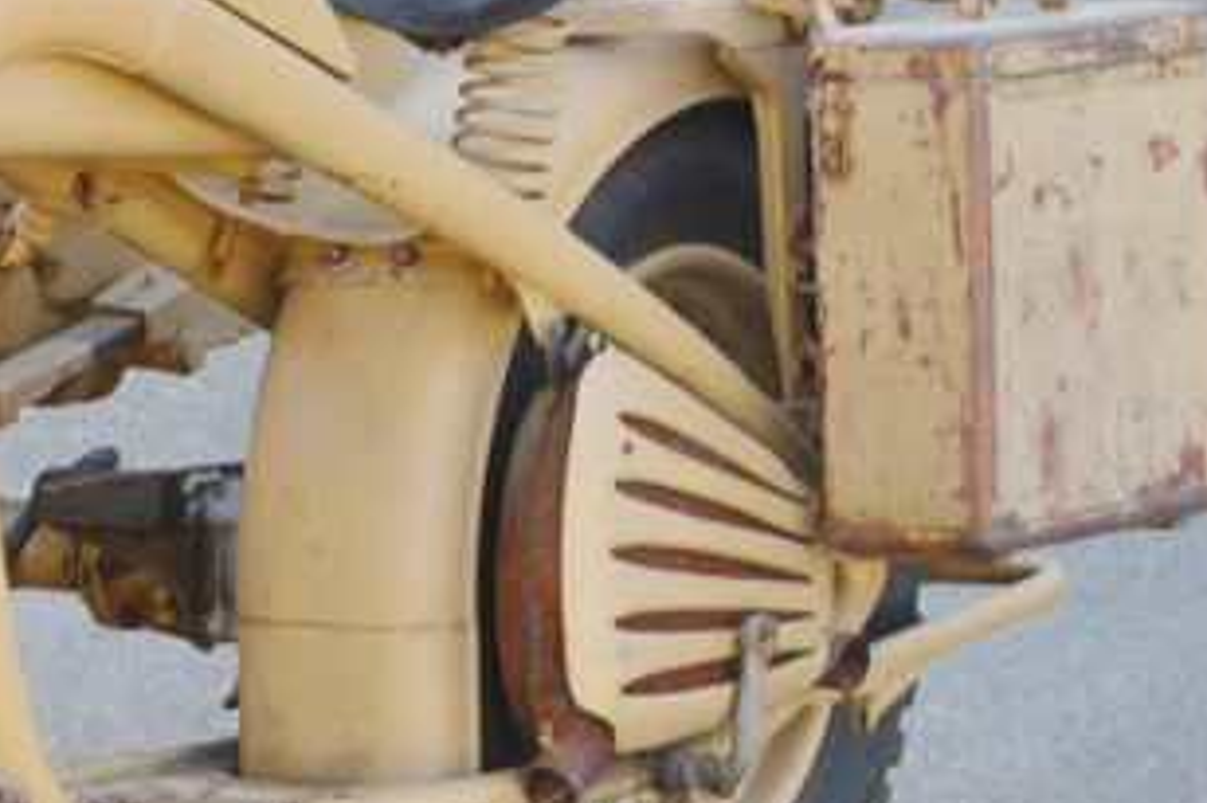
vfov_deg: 4.0
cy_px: 116
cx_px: -388
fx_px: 11496
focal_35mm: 343
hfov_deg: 6.0
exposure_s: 1/125
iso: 180
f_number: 5.6
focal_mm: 55
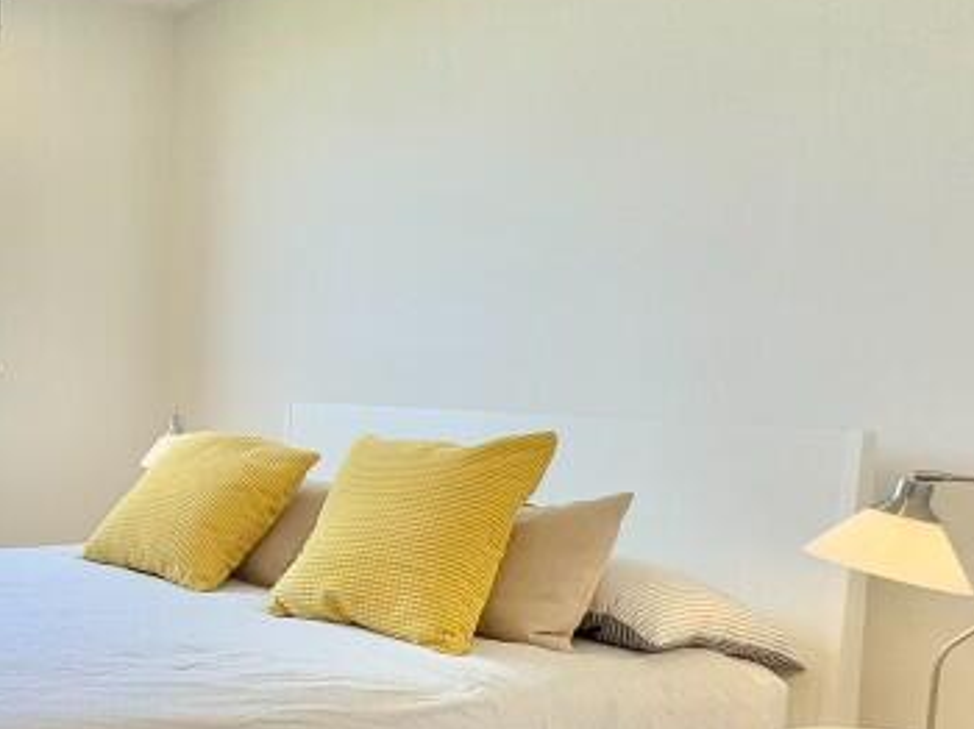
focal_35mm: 41
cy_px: 448
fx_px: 1153
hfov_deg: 40.1
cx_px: -6
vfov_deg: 34.9
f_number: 2.2
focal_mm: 2.22
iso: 40
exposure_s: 1/135
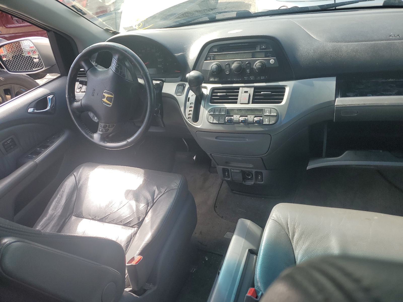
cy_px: 151
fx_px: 303
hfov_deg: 67.3
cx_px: 202
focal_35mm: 26
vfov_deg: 53.1
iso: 50
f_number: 1.5
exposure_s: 1/588
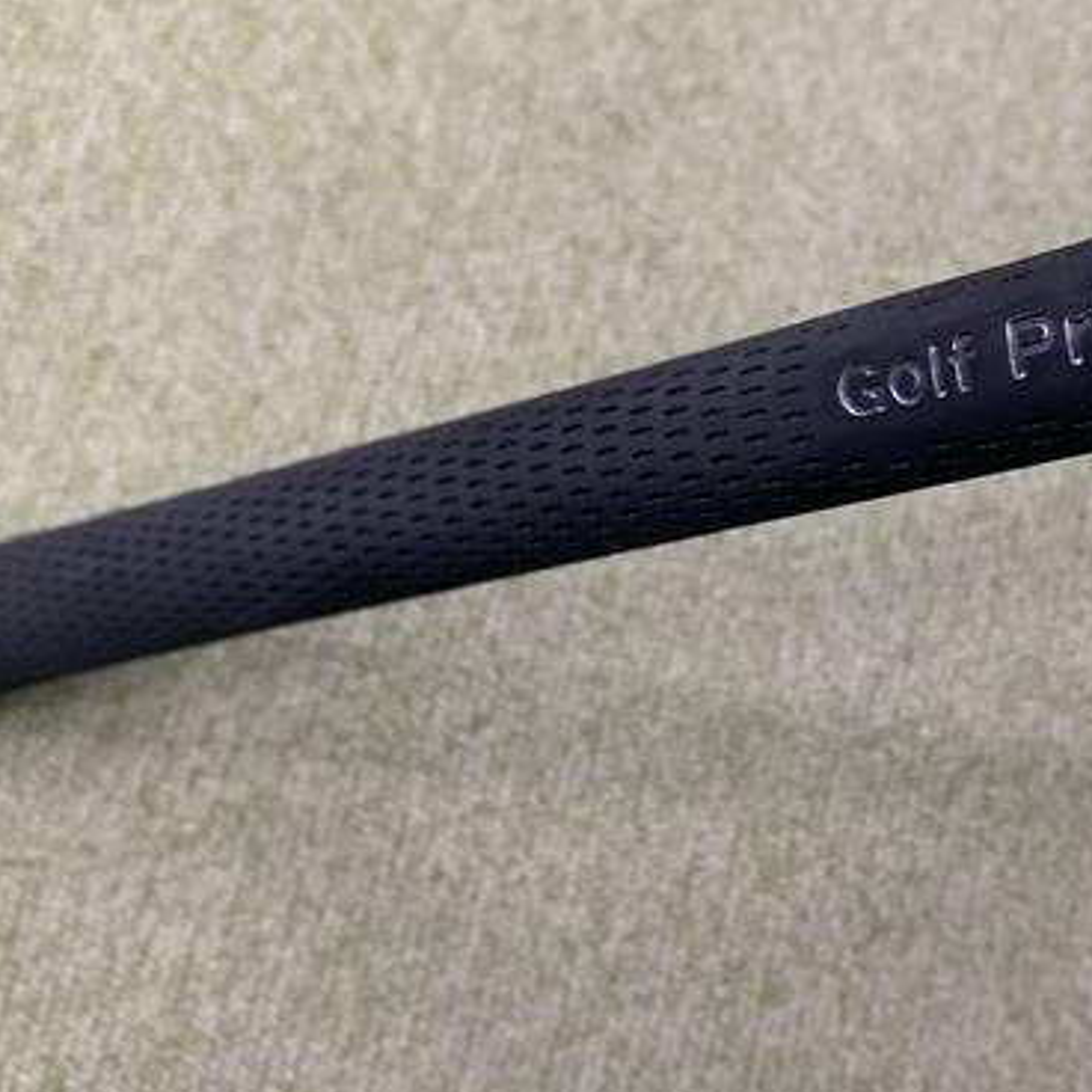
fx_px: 1428
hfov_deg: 41.2
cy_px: 543
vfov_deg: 41.9
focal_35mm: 40
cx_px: 748
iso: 250
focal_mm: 4.25
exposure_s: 1/60
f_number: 1.8
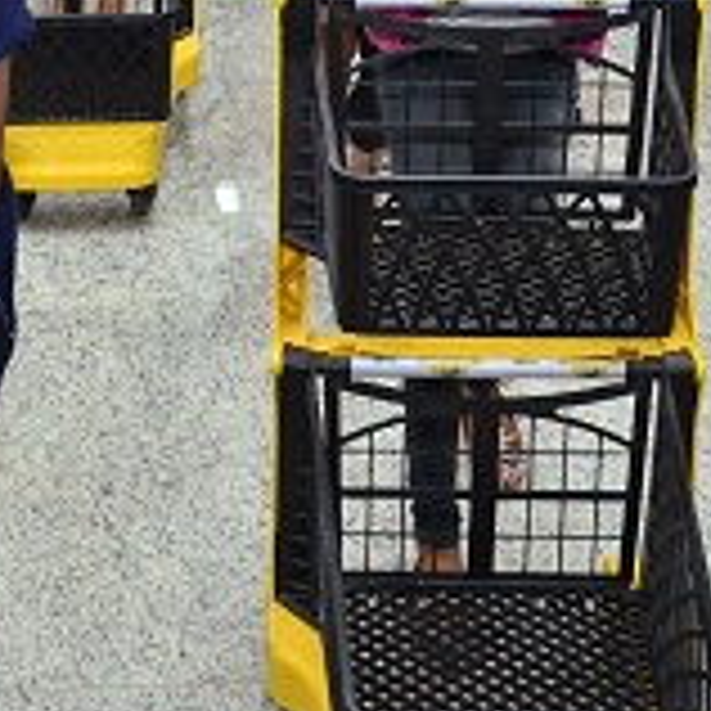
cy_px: -101
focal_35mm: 242
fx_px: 5624
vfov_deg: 7.2
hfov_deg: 7.2
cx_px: 130
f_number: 5
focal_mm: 50
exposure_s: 1/250
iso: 1250
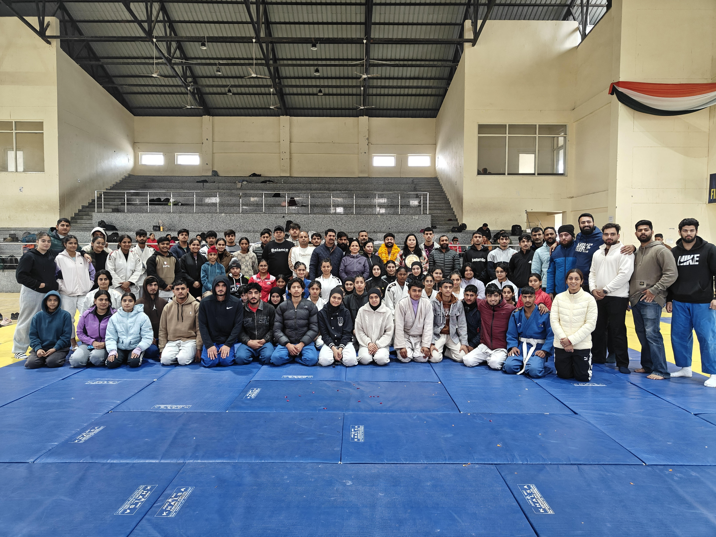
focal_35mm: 24
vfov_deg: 56.8
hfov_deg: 71.6
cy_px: 268
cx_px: 358
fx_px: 496
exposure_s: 1/50
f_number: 1.8
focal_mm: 5.59
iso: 200
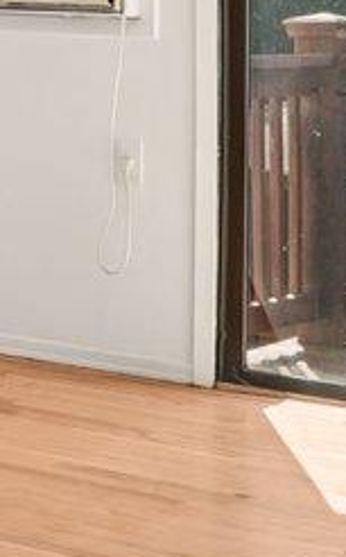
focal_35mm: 136
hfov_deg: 8.7
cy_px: -3
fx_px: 2059
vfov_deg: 15.1
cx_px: -507
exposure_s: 1/50
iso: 100
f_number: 8
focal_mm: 16
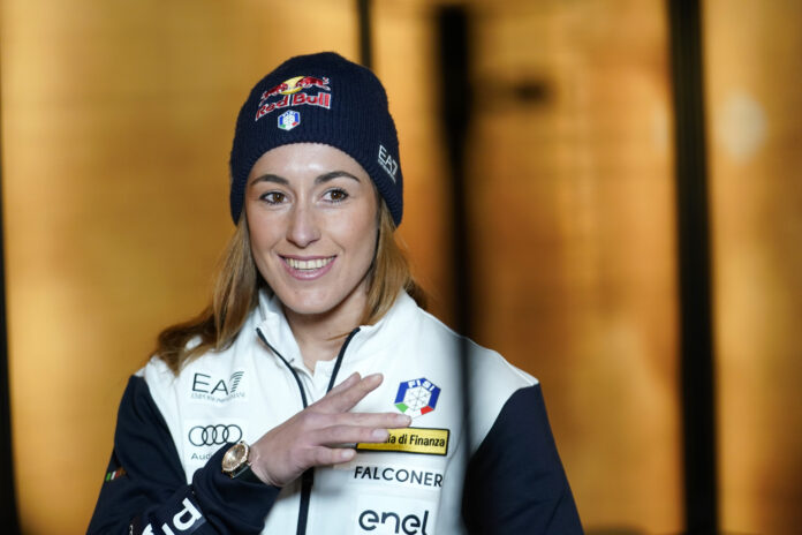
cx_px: 401
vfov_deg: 14.3
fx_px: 2138
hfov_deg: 21.2
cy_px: 268
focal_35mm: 96
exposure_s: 1/400
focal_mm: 96
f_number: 2.8
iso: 2500
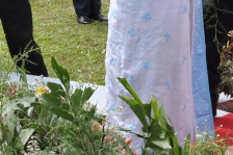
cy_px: -17
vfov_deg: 9.1
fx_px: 970
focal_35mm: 150
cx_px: 176
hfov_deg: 13.6
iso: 250
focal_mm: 32
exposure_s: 1/500
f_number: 8
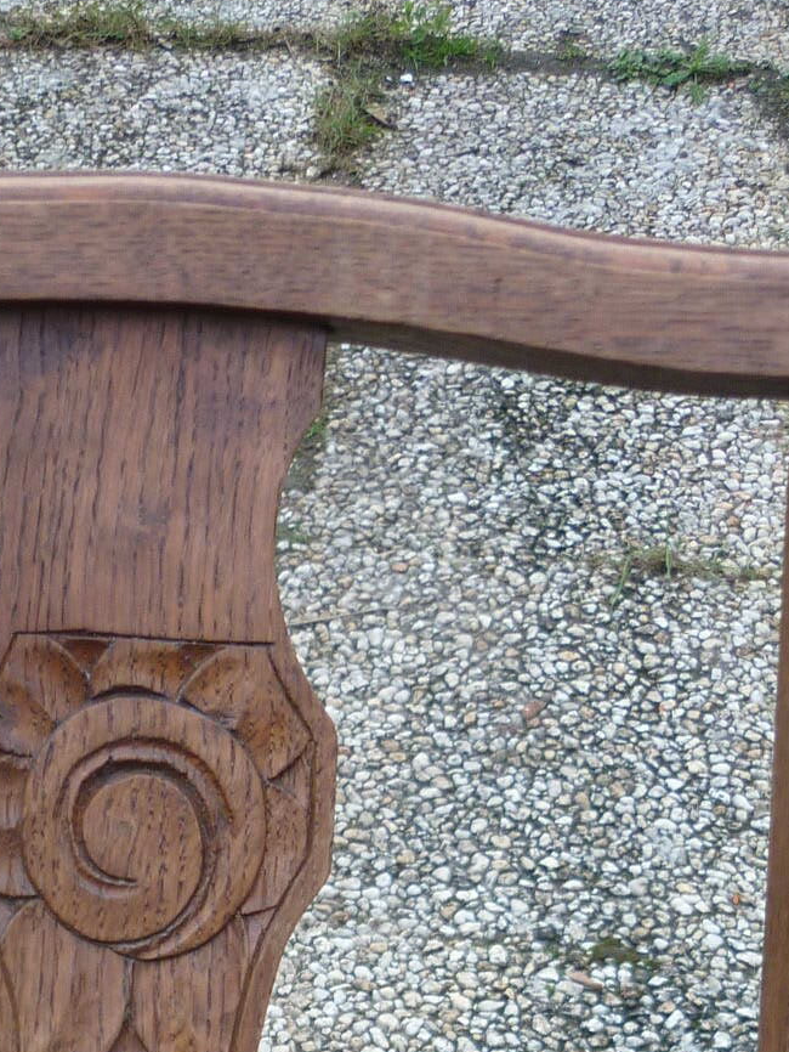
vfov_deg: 23.1
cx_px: 137
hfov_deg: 18.7
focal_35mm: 78
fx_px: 2369
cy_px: 1226
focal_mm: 5.5
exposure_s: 1/60
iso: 100
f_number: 2.8
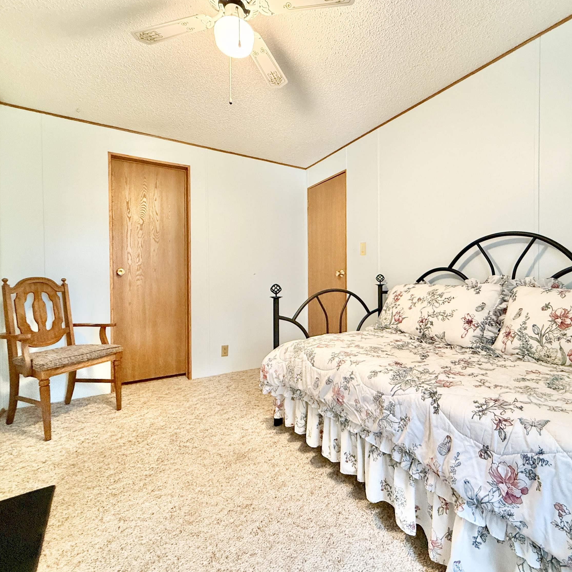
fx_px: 318
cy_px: 283
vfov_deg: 84.0
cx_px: 320
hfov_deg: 83.6
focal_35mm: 17
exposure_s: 1/60
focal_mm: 2.22
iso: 500
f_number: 2.2
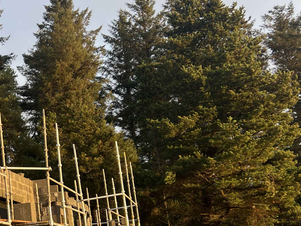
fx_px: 513
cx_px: -14
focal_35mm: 59
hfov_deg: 30.0
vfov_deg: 24.6
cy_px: 167
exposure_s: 1/121
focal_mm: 5.7
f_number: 1.5
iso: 40
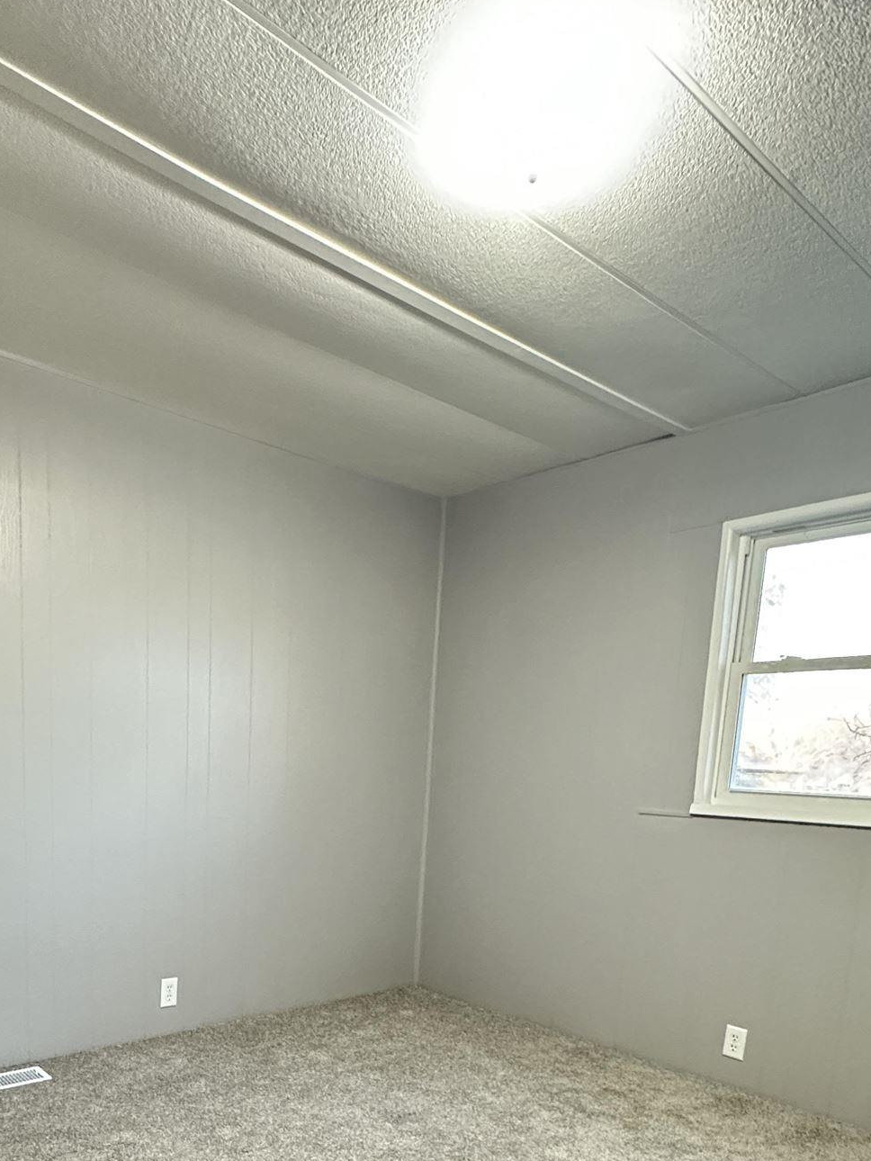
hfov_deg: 53.9
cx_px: 300
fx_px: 838
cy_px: 898
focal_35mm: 25
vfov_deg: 64.4
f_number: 2.2
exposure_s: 1/60
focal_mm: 2.22
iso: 800
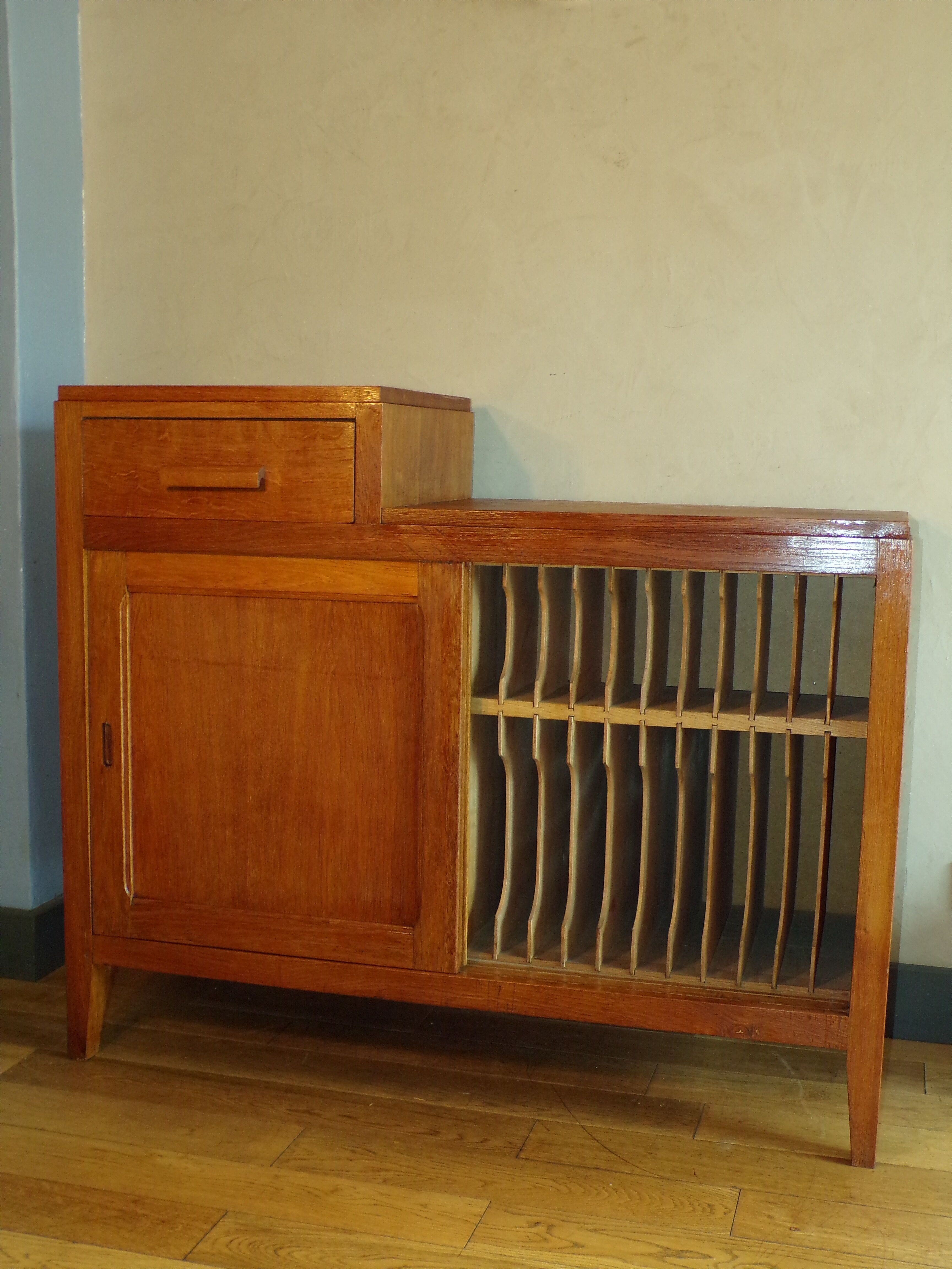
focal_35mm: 37
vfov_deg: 50.1
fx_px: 1357
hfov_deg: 38.7
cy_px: 634
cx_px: 476
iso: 270
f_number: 3.3
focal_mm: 6.6
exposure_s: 1/34
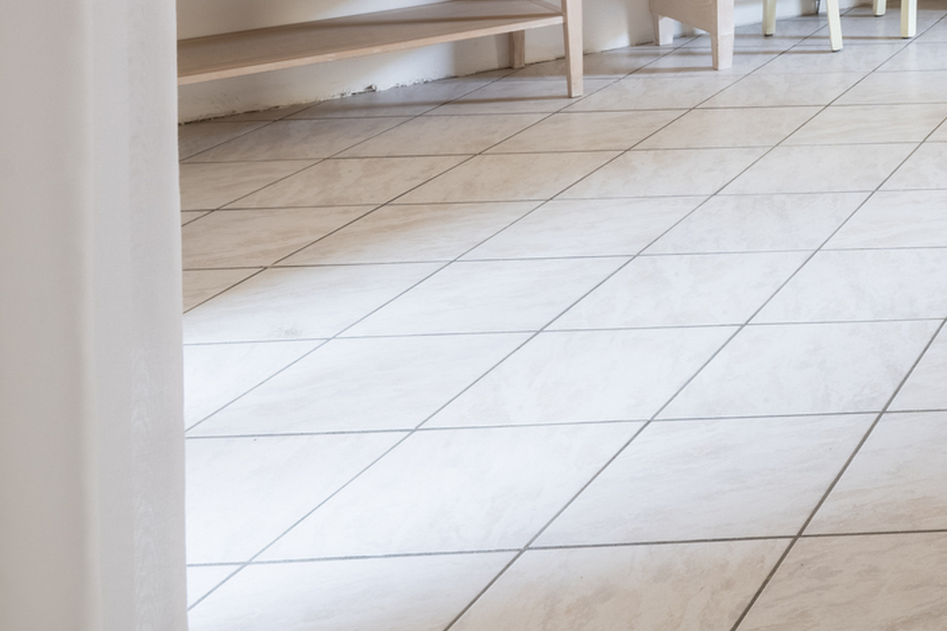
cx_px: 1487
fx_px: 1541
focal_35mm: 59
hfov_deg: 24.7
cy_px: -351
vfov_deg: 19.7
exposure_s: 1/6
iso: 400
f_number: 11
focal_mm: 18.5
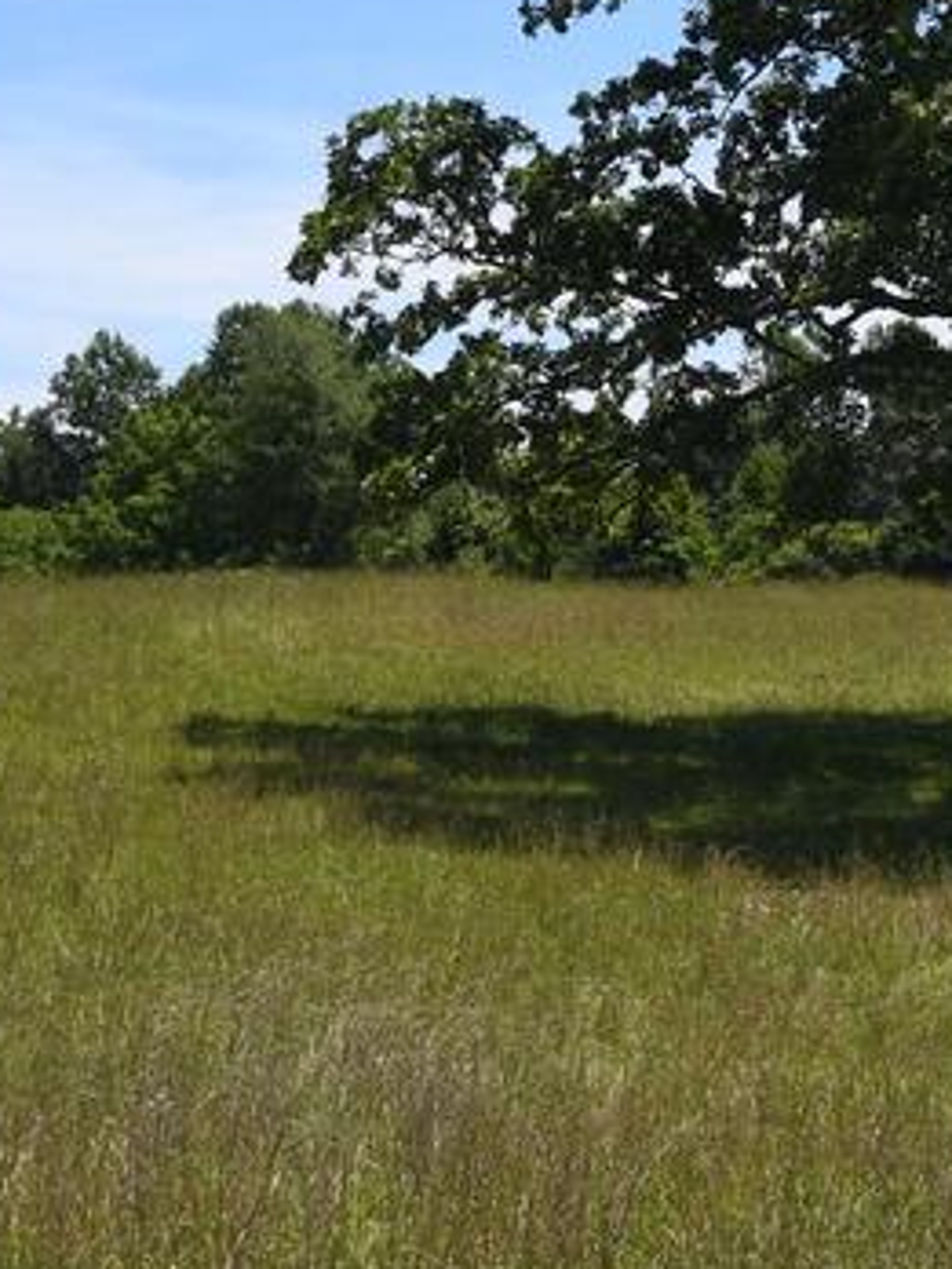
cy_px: 410
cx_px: 1291
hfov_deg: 10.1
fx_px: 5244
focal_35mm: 143
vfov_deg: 13.8
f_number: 8
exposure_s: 1/400
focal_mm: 24
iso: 100
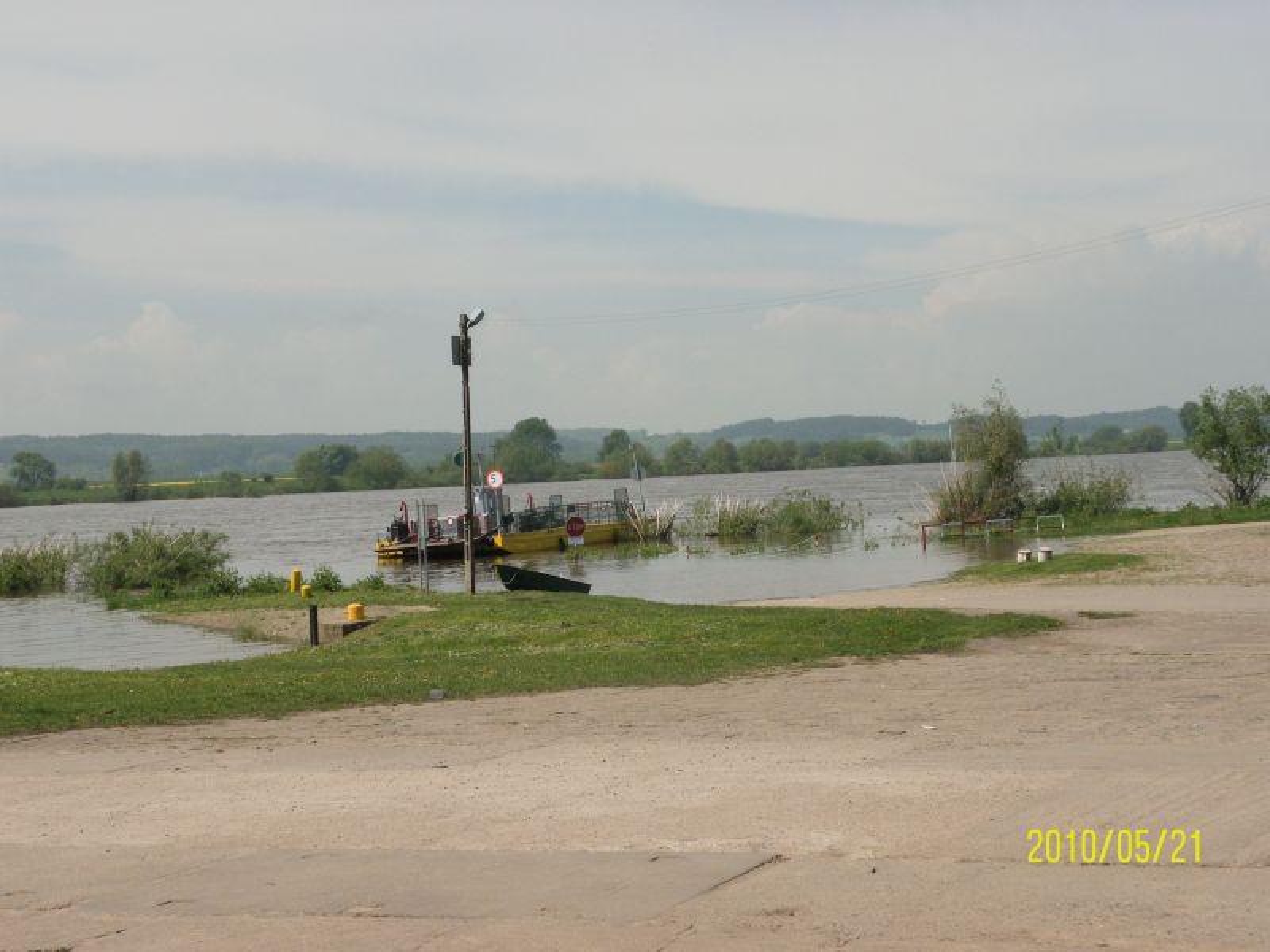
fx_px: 2128
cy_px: 476
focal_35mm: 58
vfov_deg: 25.2
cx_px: 635
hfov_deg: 33.2
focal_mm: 10.3
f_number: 6.3
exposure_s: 1/1000
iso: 125
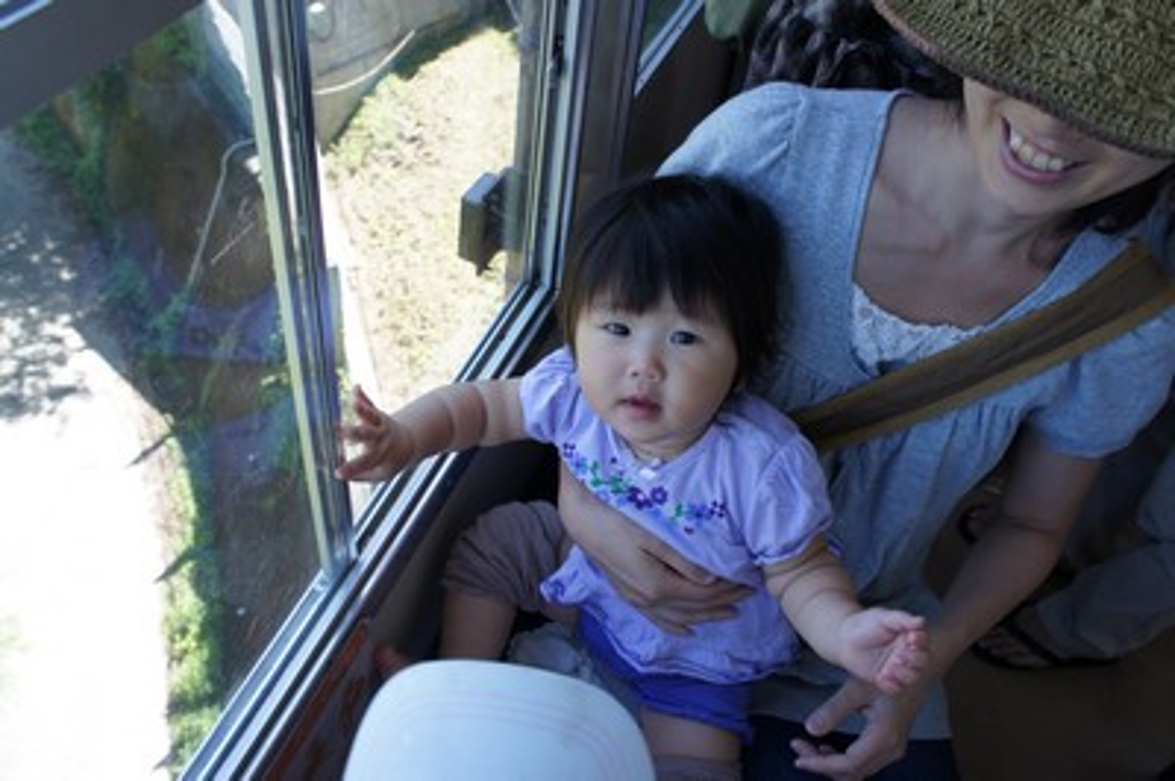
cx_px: 588
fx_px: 978
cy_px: 390
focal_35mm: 30
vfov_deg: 43.5
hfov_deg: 62.0
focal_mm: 20
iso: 200
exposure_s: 1/80
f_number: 5.6
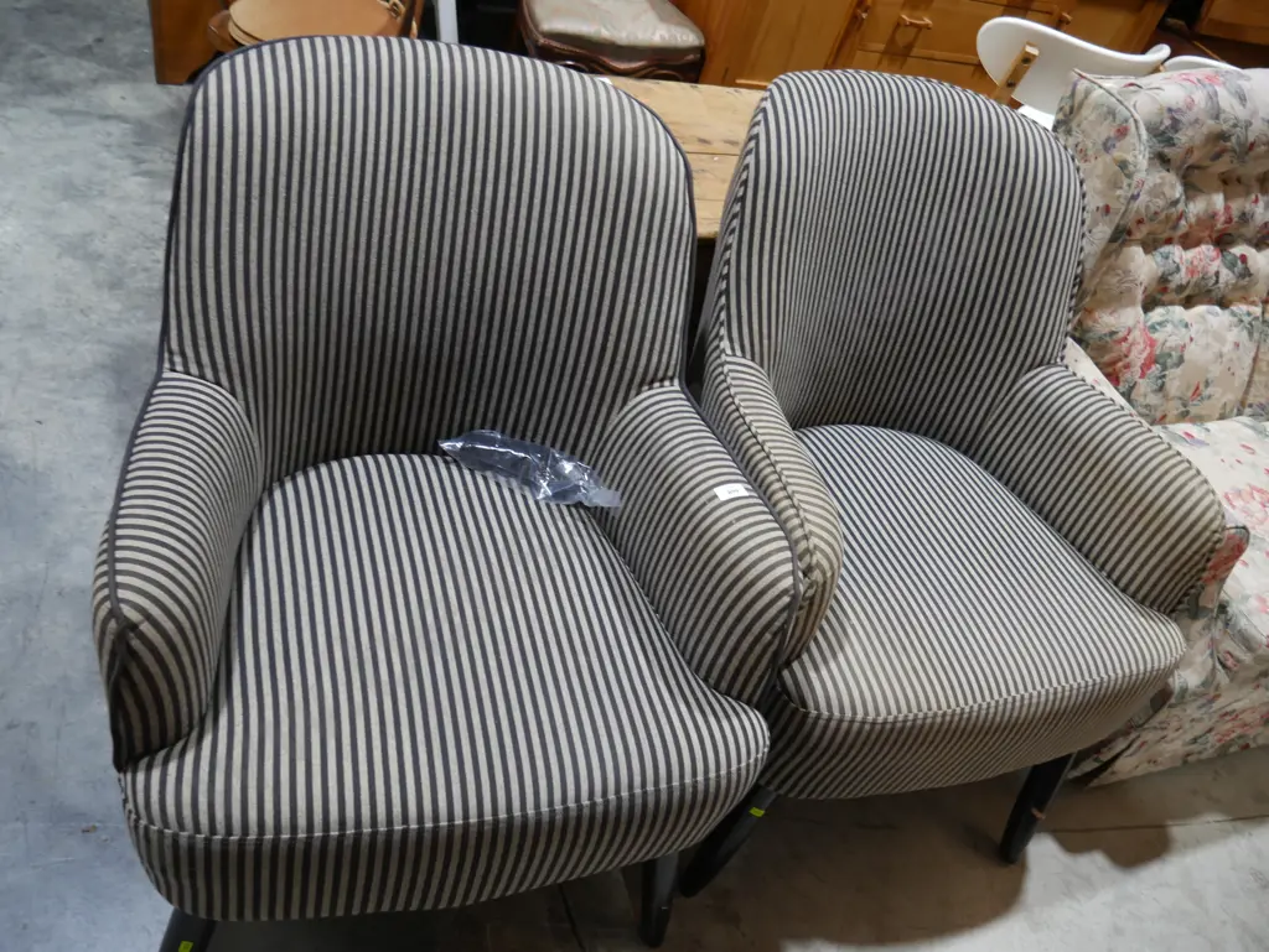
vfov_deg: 49.8
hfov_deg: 63.4
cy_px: 476
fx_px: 1027
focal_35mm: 28
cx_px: 634
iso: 250
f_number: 3.5
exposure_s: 1/60
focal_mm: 14
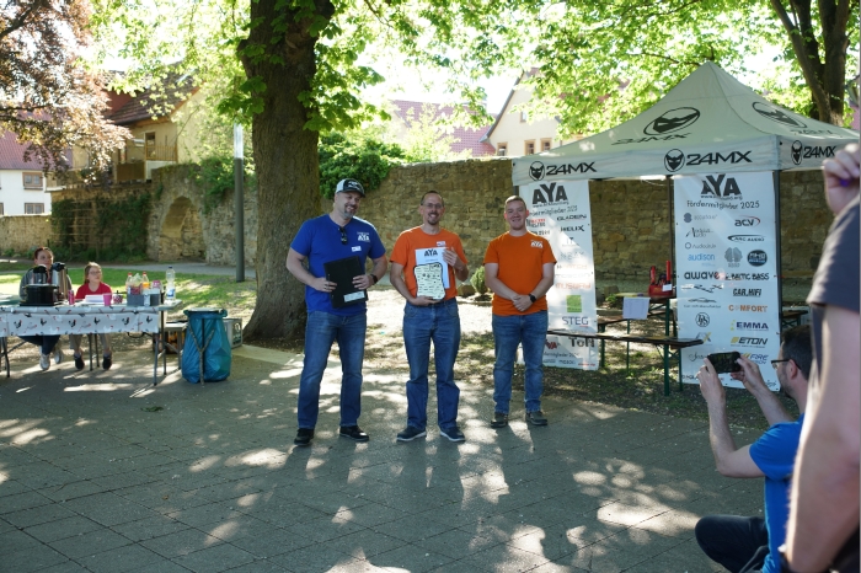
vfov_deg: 37.8
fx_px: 837
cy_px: 286
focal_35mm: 35
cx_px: 430
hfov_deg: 54.5
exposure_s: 1/250
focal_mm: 35
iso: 500
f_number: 4.5
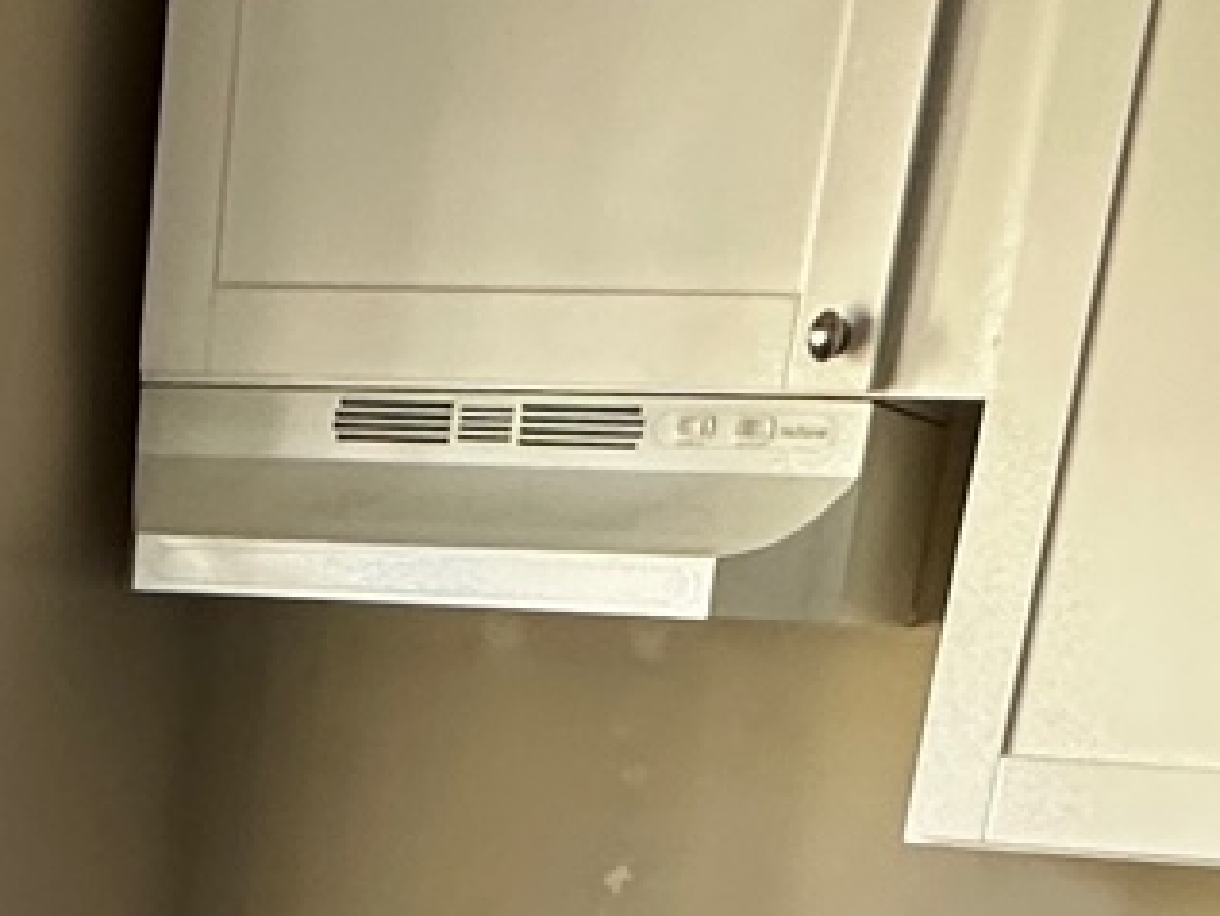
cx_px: -165
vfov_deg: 12.7
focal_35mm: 89
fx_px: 3138
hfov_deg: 20.8
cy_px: 2236
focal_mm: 2.22
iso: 160
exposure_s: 1/60
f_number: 2.2
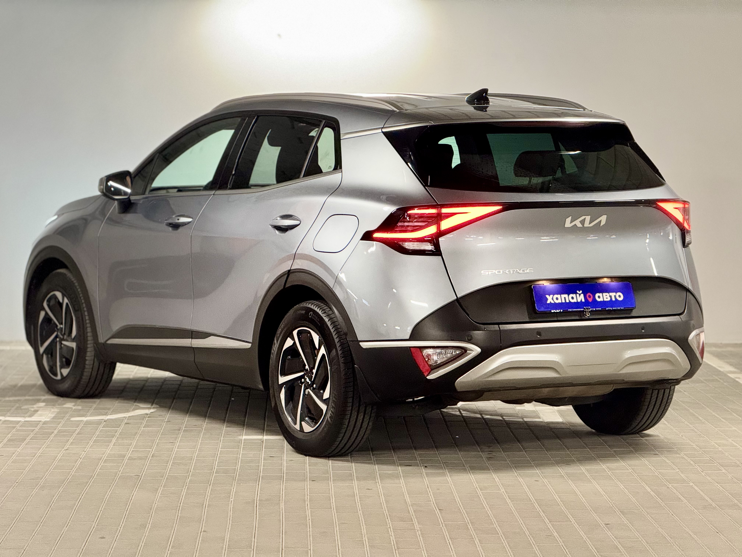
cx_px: 371
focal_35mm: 120
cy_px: 278
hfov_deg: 16.4
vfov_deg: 12.3
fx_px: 2572
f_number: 2.8
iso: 400
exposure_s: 1/60
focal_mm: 15.66
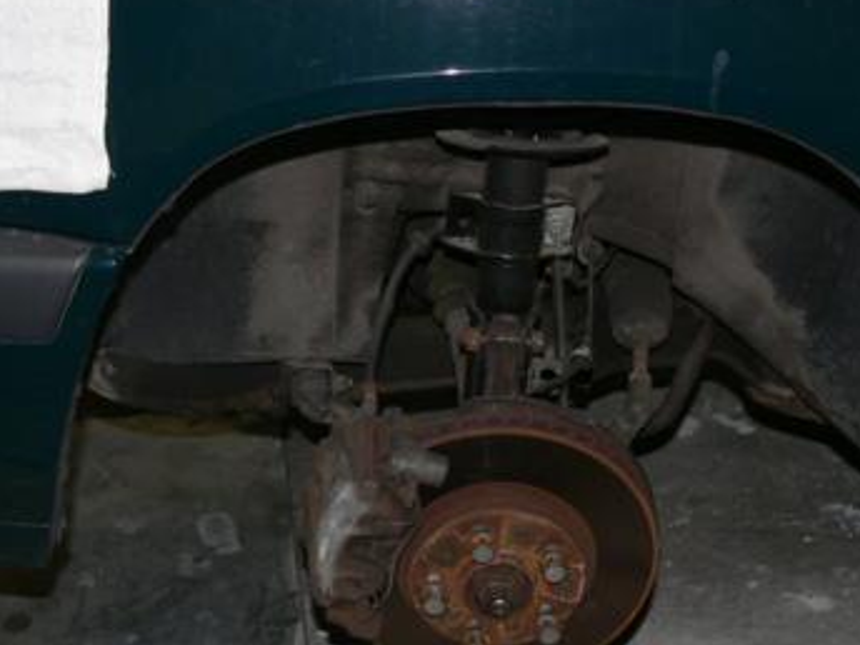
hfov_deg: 29.0
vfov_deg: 21.6
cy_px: 528
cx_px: 472
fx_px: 1665
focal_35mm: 67
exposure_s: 1/60
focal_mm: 6
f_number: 2.8
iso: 100
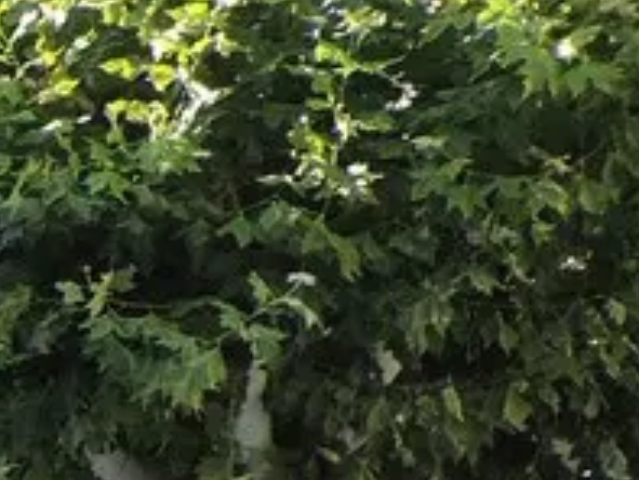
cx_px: -1220
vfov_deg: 9.3
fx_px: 2697
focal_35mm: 146
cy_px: 1090
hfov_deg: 10.2
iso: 100
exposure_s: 1/160
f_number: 3
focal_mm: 4.3
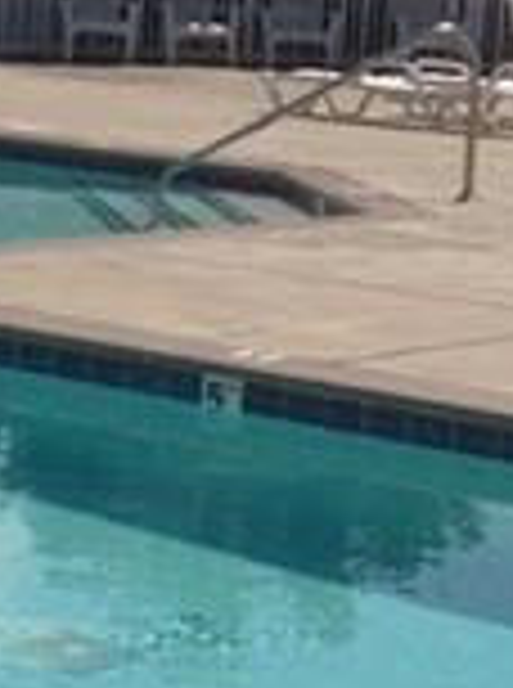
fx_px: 3492
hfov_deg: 8.3
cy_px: 238
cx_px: -115
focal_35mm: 176
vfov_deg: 11.2
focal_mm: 4.28
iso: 50
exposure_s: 1/3788
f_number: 2.4
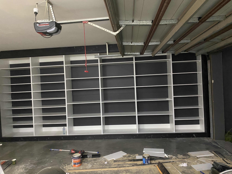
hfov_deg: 67.3
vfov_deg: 53.1
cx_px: 116
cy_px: 87
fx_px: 174
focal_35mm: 26
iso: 640
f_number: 1.8
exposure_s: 1/25
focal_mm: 4.25
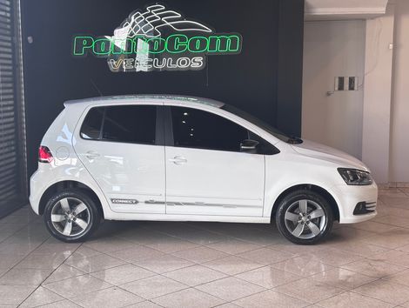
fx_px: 615
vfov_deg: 28.1
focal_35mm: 52
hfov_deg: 36.8
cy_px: 154
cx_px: 204
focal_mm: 5.96
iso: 40
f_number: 1.6
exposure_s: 1/60
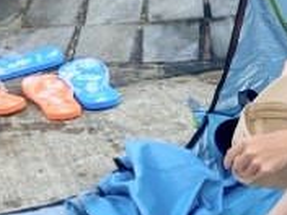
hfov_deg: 12.6
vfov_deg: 10.0
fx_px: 1227
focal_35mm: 148
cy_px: 90
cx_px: 445
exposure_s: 1/630
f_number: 1.8
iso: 32
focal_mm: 4.25
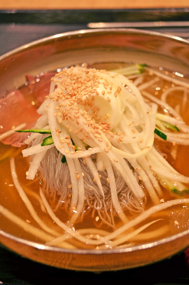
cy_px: 142
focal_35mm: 57
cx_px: 94
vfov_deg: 35.1
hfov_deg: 23.7
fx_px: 451
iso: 200
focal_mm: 38
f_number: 4.8
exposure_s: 1/25
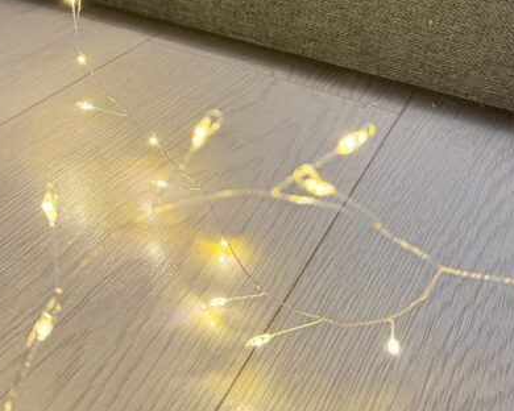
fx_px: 730
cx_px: 206
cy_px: 33
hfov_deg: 38.6
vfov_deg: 30.0
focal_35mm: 48
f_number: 1.78
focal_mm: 6.76
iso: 640
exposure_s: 1/52
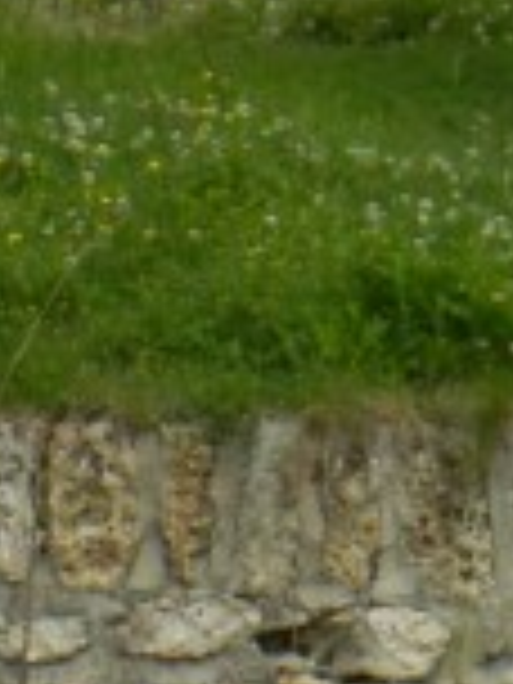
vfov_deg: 3.8
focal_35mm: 514
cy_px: -922
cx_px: 567
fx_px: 10156
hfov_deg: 2.9
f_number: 4.5
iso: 160
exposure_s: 1/610
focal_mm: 18.3
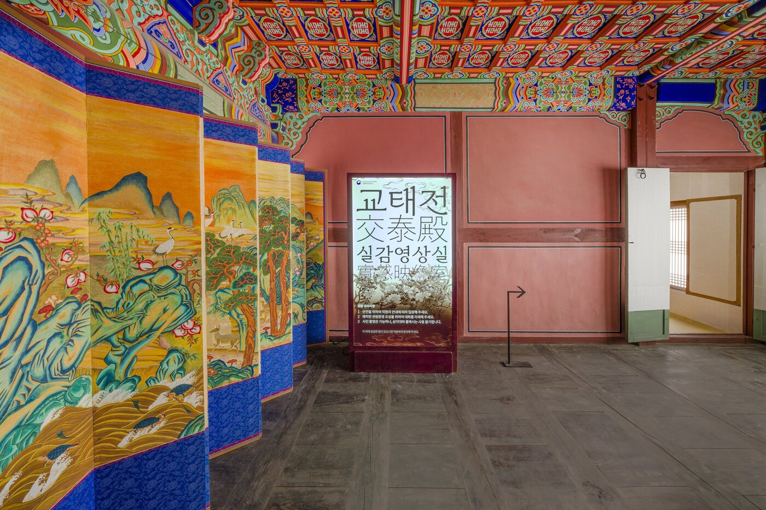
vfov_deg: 90.0
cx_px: 383
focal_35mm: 12
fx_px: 255
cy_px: 255
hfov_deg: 112.6
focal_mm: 12
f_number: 8
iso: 500
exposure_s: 1/5
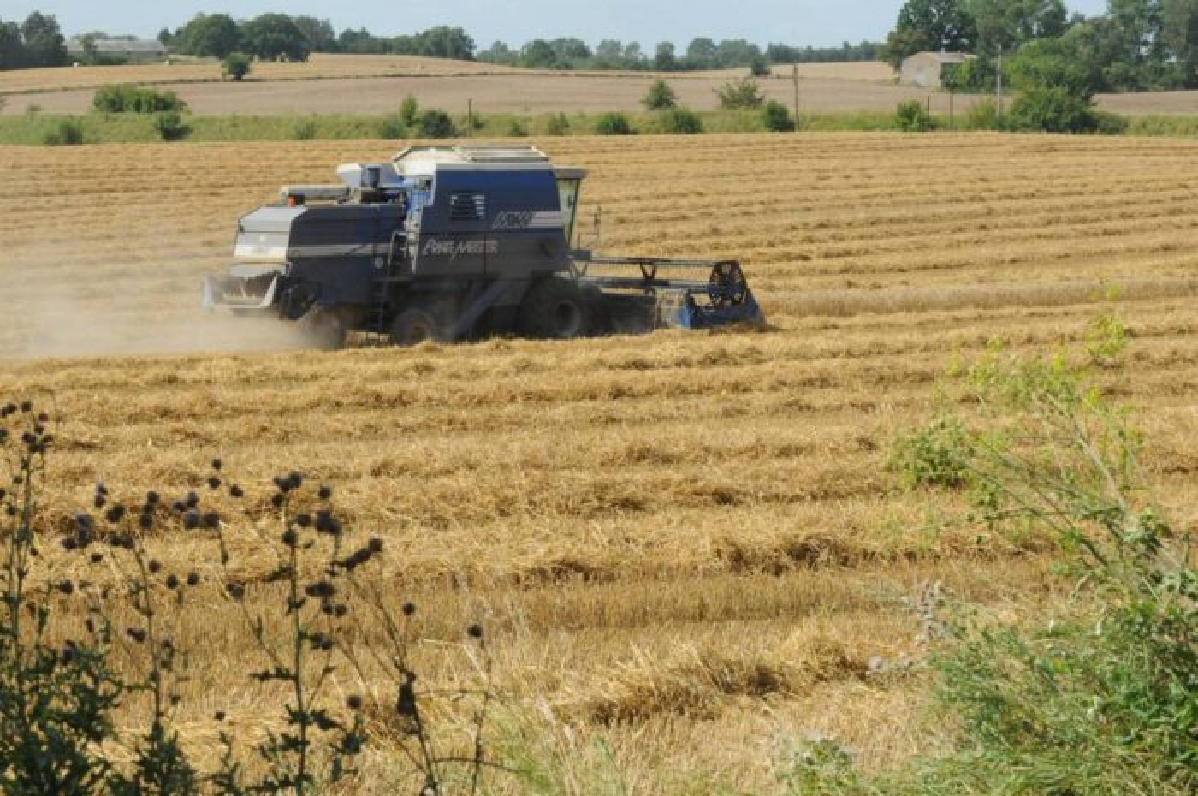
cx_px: 599
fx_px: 3490
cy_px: 398
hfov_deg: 19.5
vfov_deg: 13.0
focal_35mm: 105
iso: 800
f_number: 14
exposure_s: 1/400
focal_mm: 70
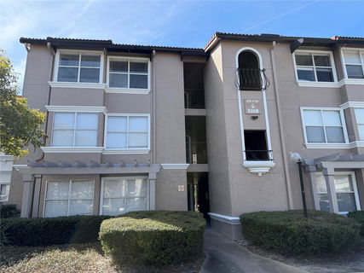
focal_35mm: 24
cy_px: 136
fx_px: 252
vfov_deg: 56.8
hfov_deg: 71.6
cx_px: 182
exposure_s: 1/2169
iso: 100
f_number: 1.78
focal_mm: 6.76
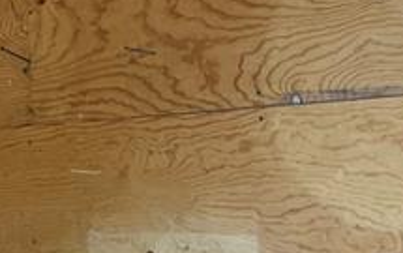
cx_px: -469
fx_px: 1441
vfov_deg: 10.0
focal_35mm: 131
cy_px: 76
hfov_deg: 13.2
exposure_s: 1/120
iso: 100
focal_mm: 5.7
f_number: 1.5
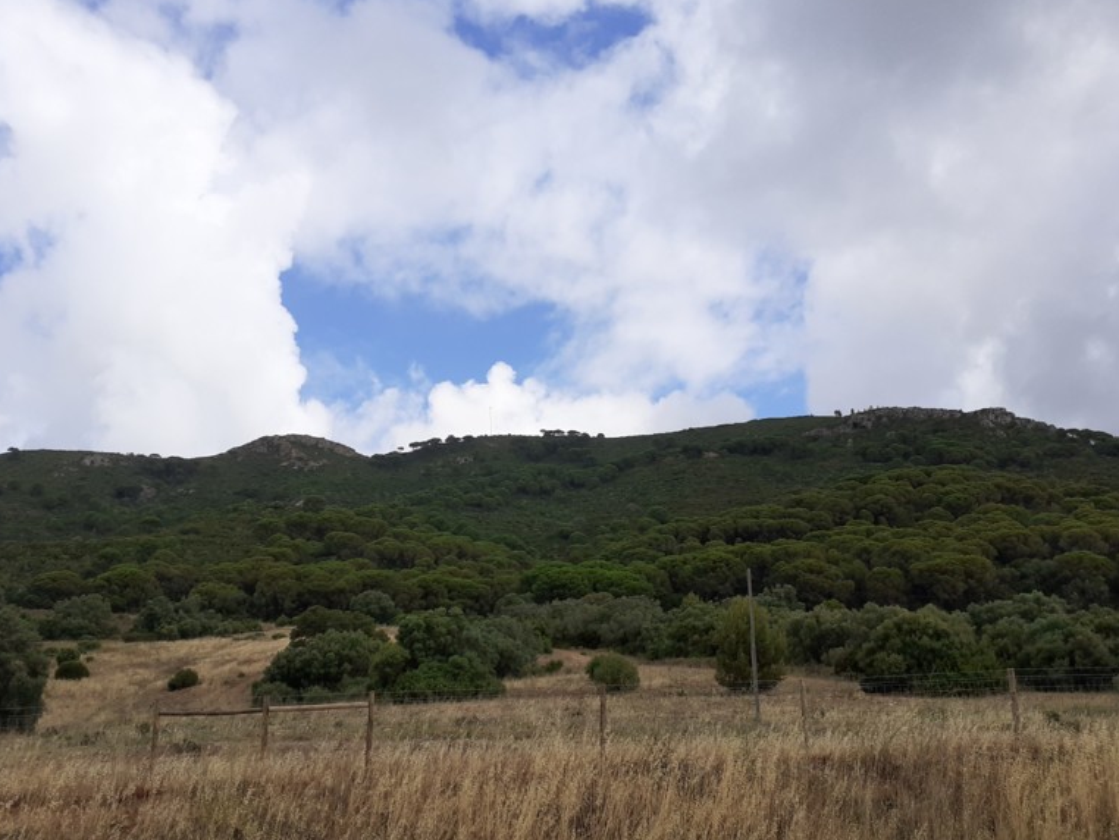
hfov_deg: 53.9
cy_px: 452
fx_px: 1099
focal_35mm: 34
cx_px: 536
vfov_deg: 41.8
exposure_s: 1/2020
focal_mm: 3.6
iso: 40
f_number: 1.9
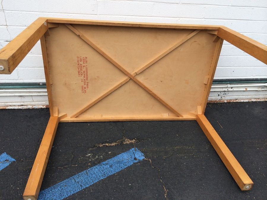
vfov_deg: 46.8
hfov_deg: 60.0
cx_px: 134
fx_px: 231
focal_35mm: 30
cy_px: 100
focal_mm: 4.12
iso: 32
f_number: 2.2
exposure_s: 1/1208
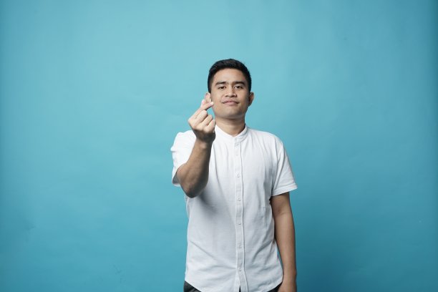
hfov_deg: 39.6
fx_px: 608
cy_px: 146
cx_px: 219
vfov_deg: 27.0
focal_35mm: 50
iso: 400
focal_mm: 50
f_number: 10
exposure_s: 1/125
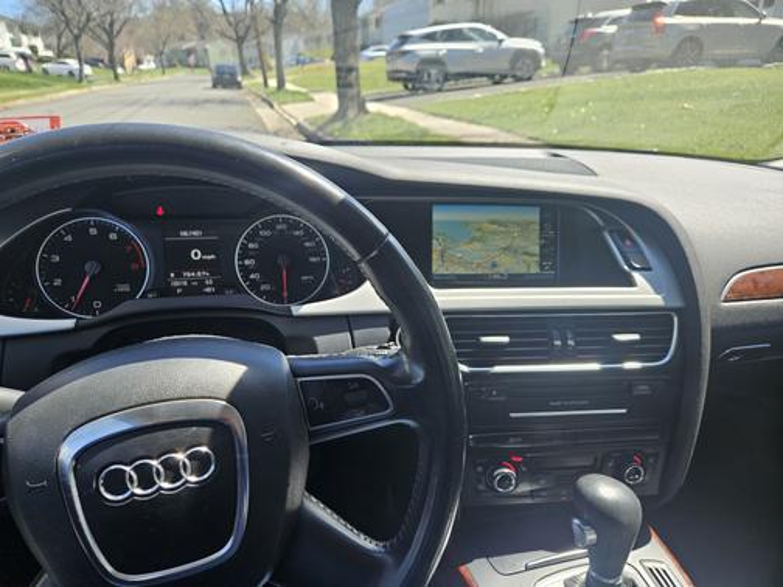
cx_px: 392
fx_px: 520
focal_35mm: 23
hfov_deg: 73.9
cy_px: 294
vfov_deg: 58.9
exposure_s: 1/262
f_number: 1.8
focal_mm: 5.4
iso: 25
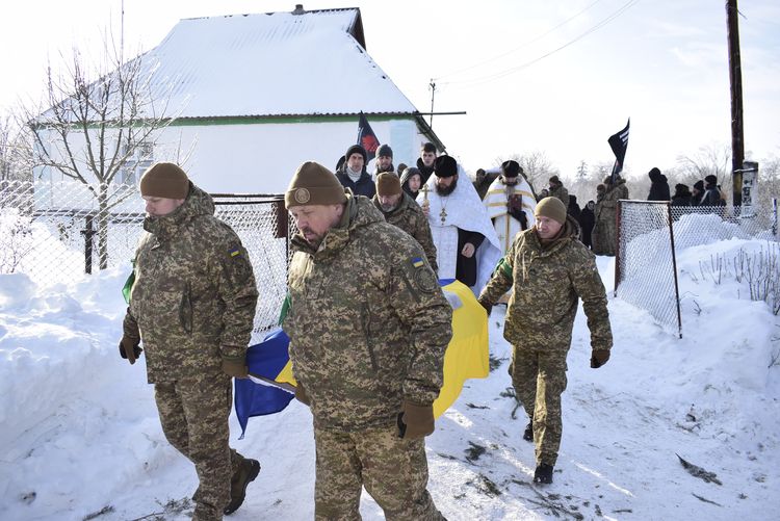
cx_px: 390
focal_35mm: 27
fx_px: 585
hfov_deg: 67.4
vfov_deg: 48.0
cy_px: 260
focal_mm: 18
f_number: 5
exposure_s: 1/640
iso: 200
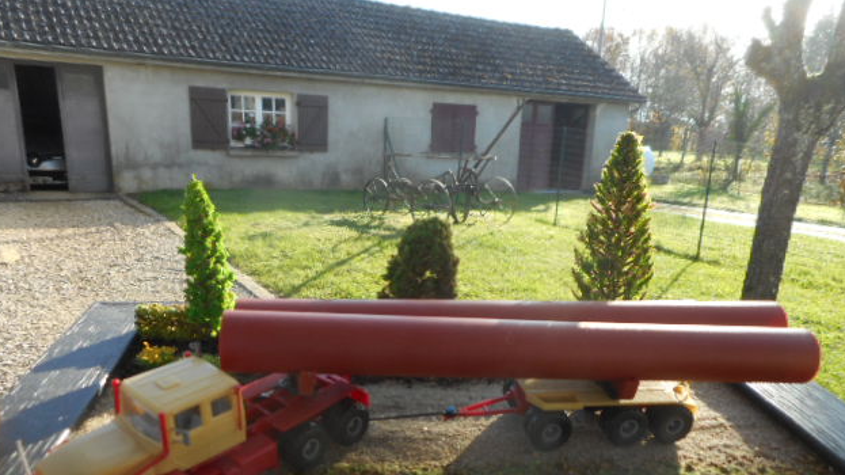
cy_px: 323
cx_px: 416
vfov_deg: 40.9
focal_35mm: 28
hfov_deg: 67.9
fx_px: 627
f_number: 3.7
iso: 80
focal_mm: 4.5
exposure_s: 1/160
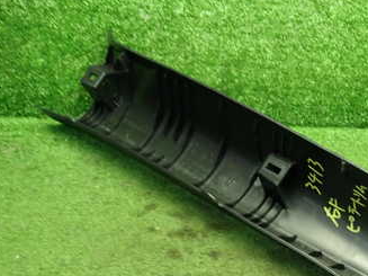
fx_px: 584
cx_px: 331
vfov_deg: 26.2
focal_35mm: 55
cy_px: 205
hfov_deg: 33.1
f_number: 2.3
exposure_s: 1/30
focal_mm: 5.4
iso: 250
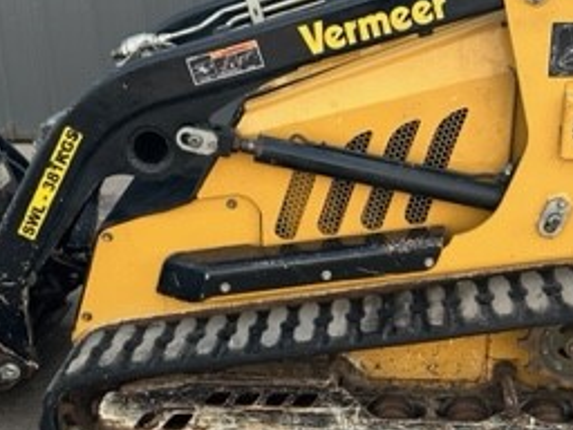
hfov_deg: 32.1
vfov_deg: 24.4
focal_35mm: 60
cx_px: 349
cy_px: 246
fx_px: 993
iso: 80
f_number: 1.78
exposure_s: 1/672
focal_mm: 6.86
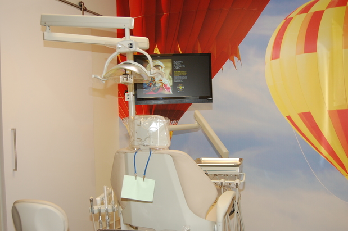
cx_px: 174
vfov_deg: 38.3
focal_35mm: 34
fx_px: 333
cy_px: 116
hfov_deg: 55.2
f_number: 4
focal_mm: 23
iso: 400
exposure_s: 1/60
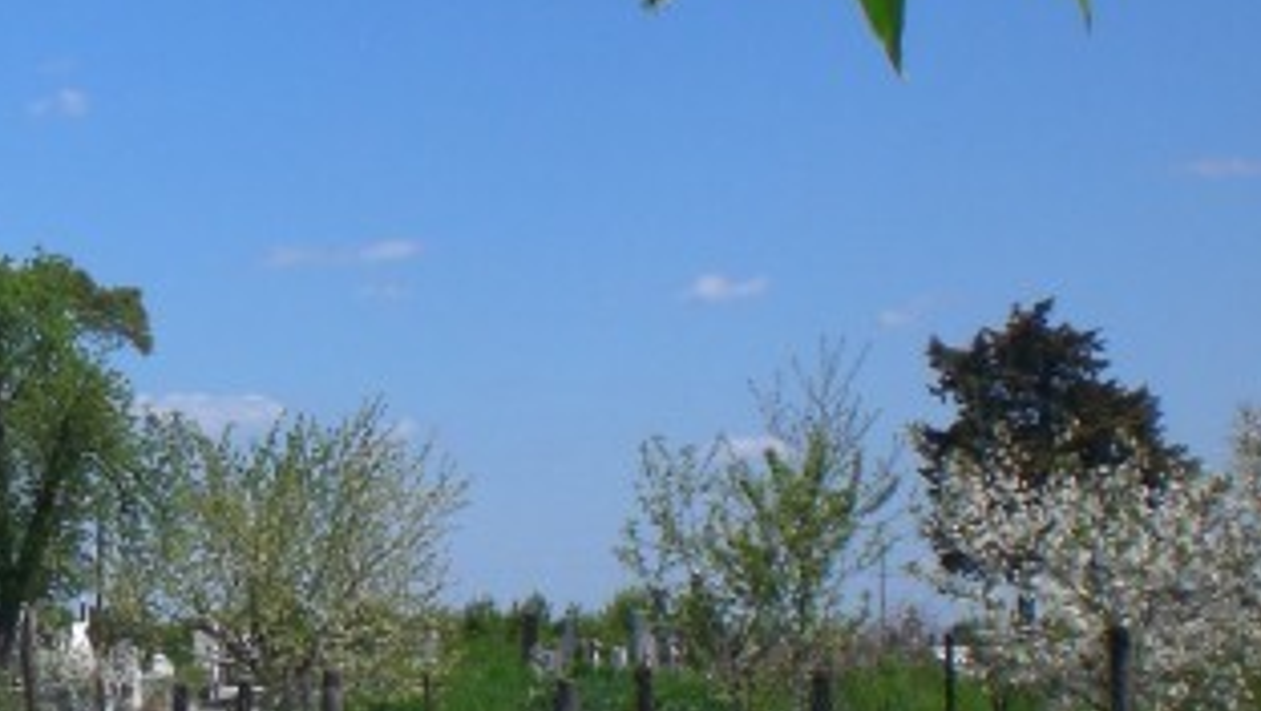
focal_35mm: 106
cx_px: -222
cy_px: 586
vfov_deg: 11.4
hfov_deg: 19.1
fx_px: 3547
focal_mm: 6.3
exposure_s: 1/800
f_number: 4.4
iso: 50
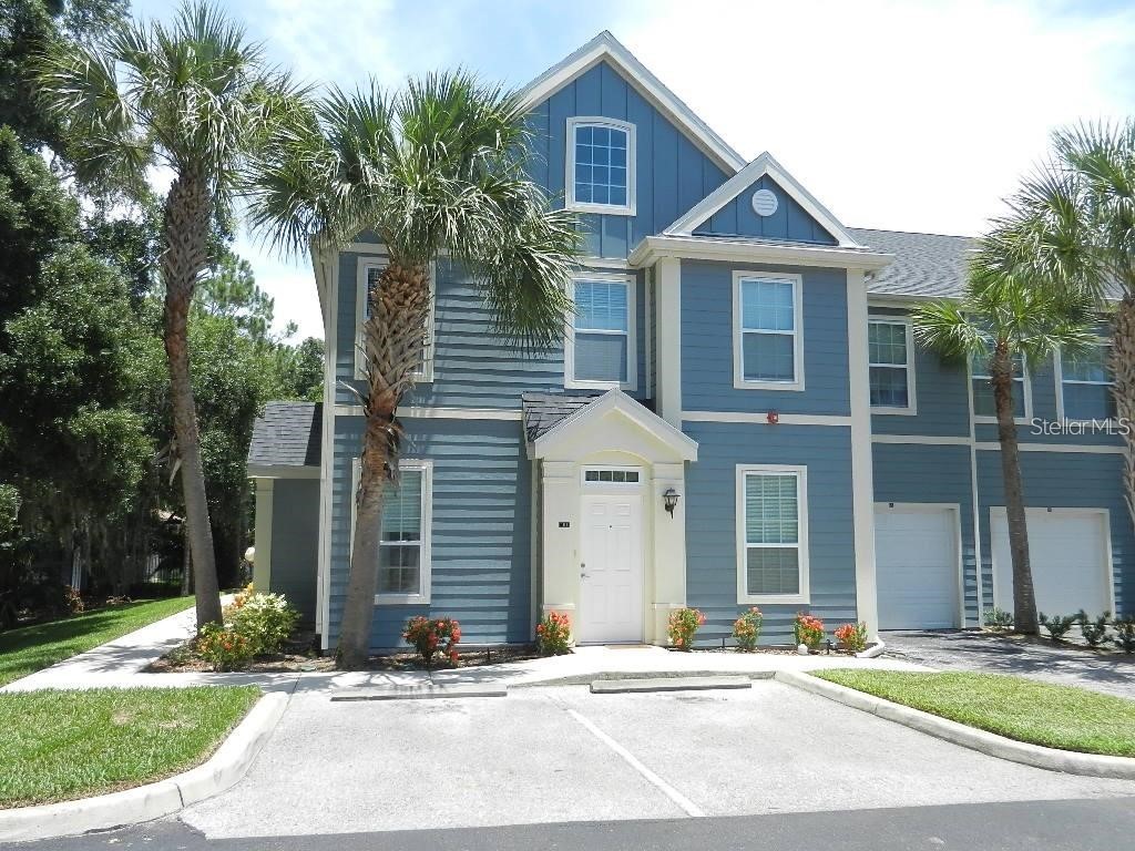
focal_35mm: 29
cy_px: 426
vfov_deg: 48.2
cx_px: 568
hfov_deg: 61.7
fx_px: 951
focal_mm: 5.1
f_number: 3.6
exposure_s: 1/800
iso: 160
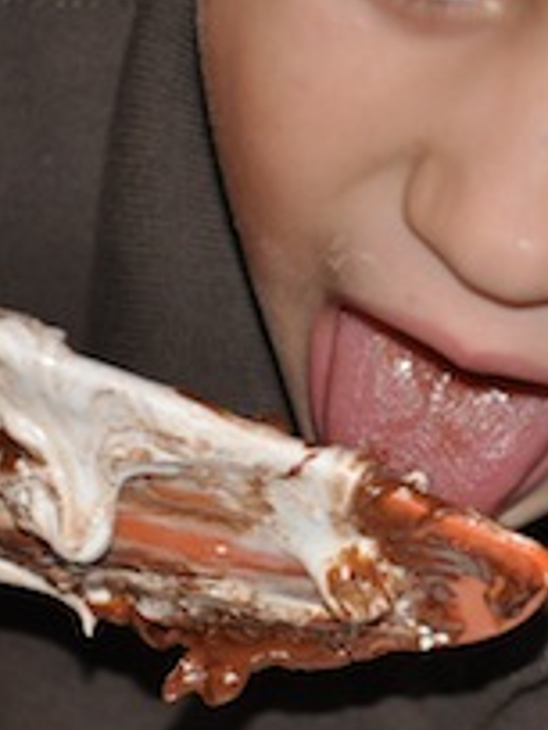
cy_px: 444
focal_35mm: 371
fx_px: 7835
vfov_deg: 5.3
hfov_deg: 4.0
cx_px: 512
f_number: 5.6
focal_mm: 105
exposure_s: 1/60
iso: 800
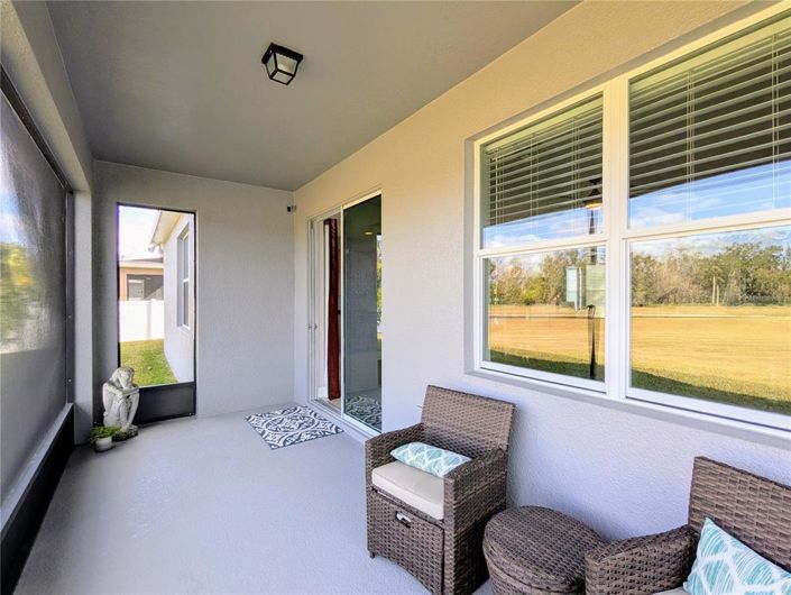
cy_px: 298
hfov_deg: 94.4
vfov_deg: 78.2
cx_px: 396
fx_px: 366
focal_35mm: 16
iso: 36
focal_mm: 2.35
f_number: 2.2
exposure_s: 1/148
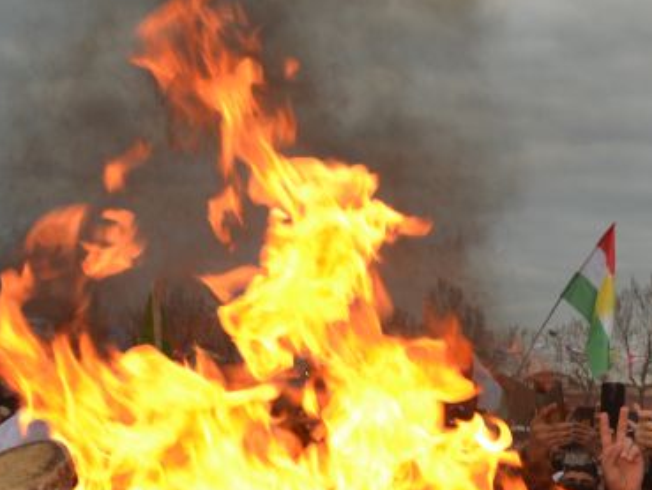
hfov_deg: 24.1
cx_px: 698
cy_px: 518
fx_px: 1432
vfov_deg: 18.7
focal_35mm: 76
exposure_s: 1/125
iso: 200
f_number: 4
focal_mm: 18
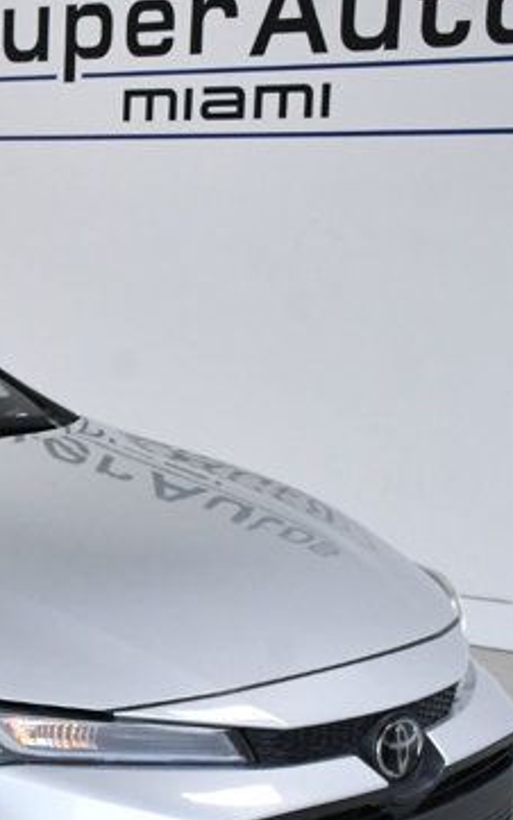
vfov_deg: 19.8
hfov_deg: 11.7
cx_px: -384
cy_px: 638
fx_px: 2324
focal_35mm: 104
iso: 2500
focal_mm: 24
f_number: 10
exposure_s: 1/400
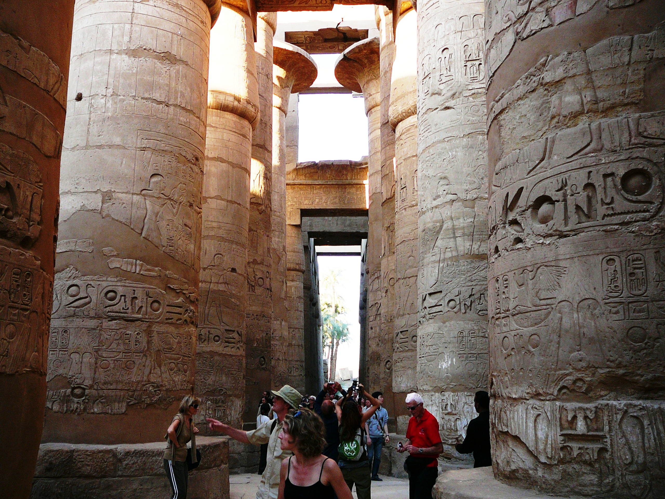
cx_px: 332
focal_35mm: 35
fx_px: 672
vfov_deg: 40.7
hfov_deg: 52.6
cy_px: 250
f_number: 2.8
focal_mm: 5.2
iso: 80
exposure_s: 1/125
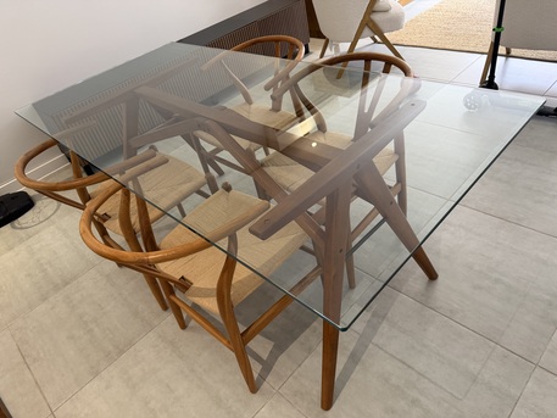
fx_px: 386
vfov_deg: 56.8
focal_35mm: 24
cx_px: 278
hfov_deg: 71.6
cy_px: 209
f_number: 1.78
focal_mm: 6.76
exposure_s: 1/60
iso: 250
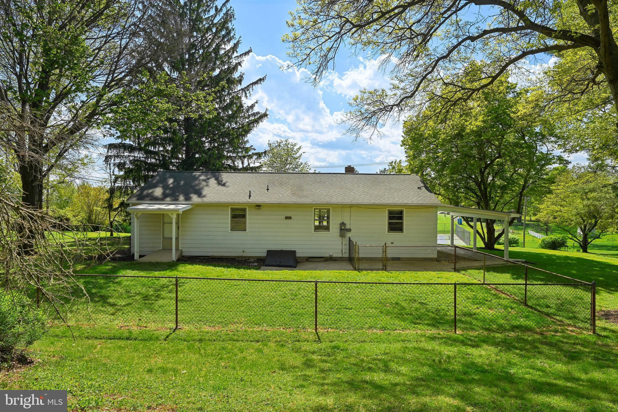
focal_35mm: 22
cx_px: 309
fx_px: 378
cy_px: 206
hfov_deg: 78.6
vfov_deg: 57.2
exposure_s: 1/640
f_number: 8
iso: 100
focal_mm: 22
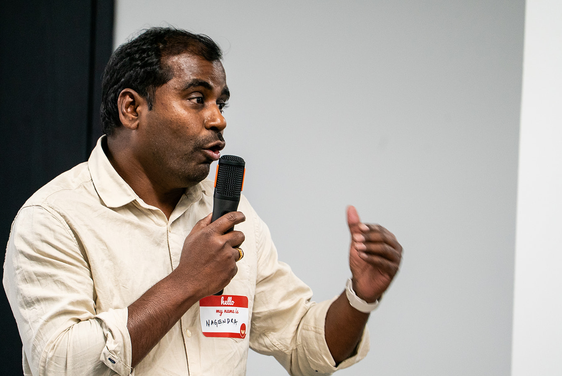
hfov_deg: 6.5
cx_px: 242
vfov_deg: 4.4
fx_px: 4920
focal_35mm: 315
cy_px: 190
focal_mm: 265
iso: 2000
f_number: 5.6
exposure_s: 1/125
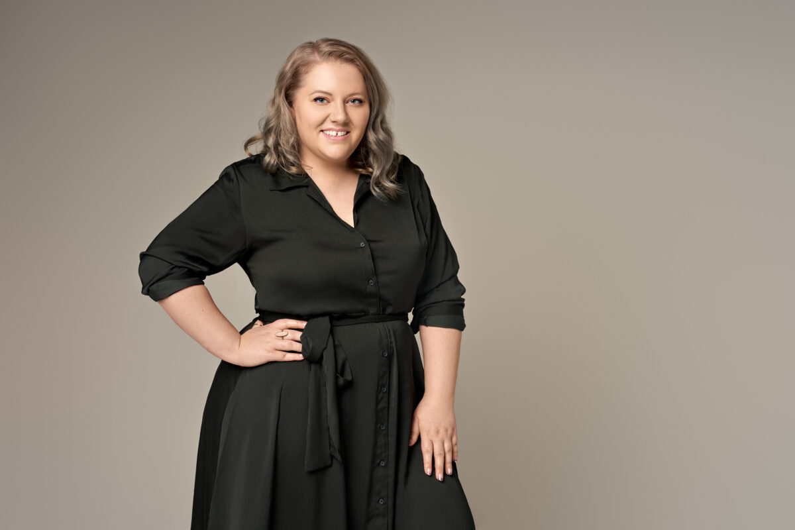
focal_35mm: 50
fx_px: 1111
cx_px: 398
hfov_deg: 39.4
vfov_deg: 26.8
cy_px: 265
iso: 125
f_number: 8
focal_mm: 50.3
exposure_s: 1/200
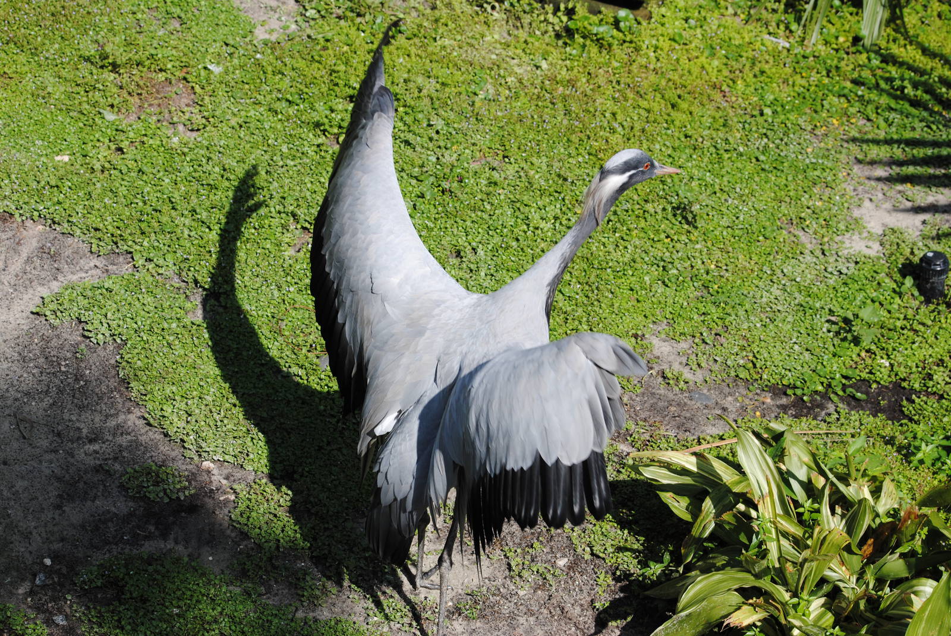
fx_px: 2182
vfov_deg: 16.6
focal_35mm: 82
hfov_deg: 24.6
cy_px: 318
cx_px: 476
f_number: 8
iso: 100
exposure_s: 1/250
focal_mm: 55
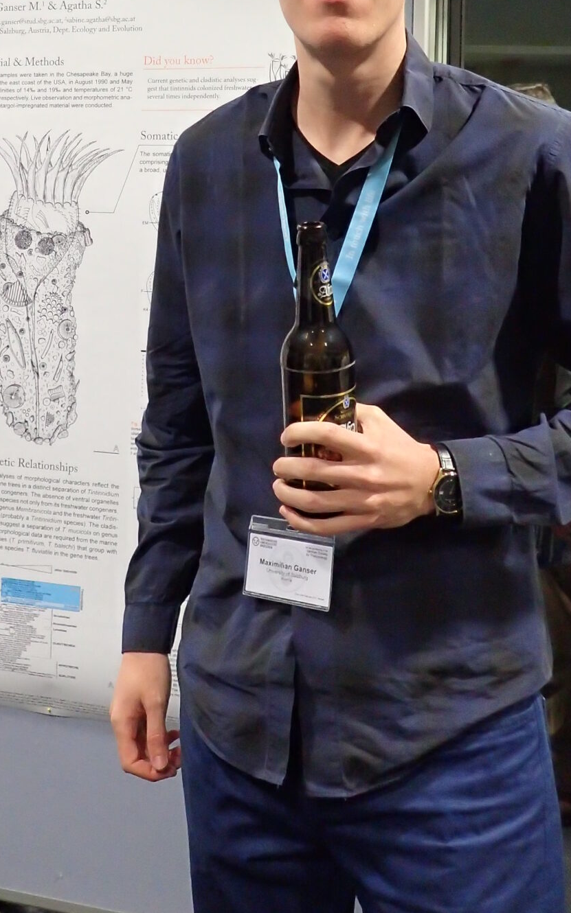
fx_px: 1270
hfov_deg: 25.1
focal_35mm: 51
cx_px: 147
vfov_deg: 38.2
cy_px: 188
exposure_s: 1/30
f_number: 2
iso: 400
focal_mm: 4.5
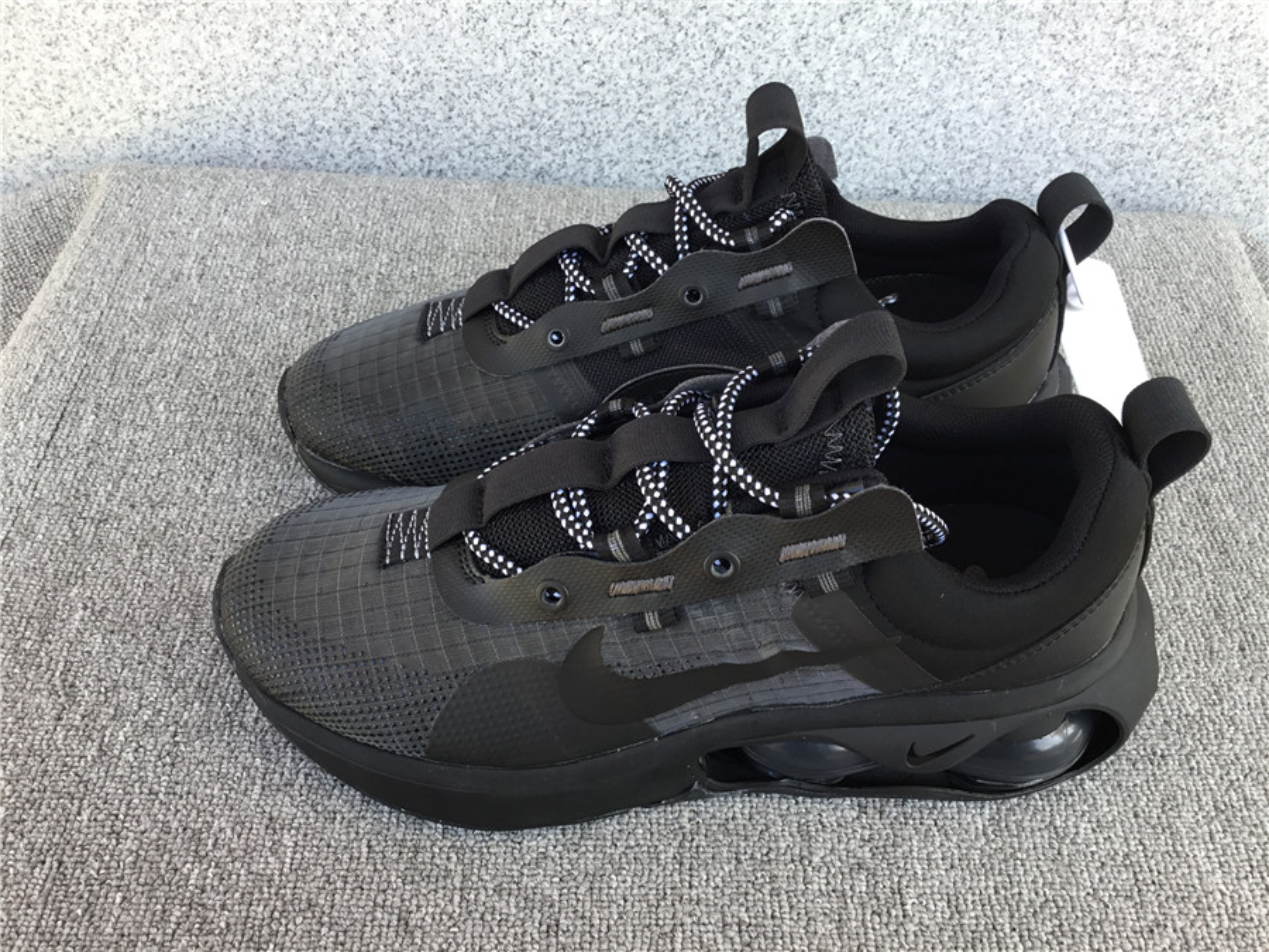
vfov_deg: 45.4
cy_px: 476
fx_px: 1136
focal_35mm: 31
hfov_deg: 58.4
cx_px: 634
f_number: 2.4
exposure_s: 1/100
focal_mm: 3.3
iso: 32
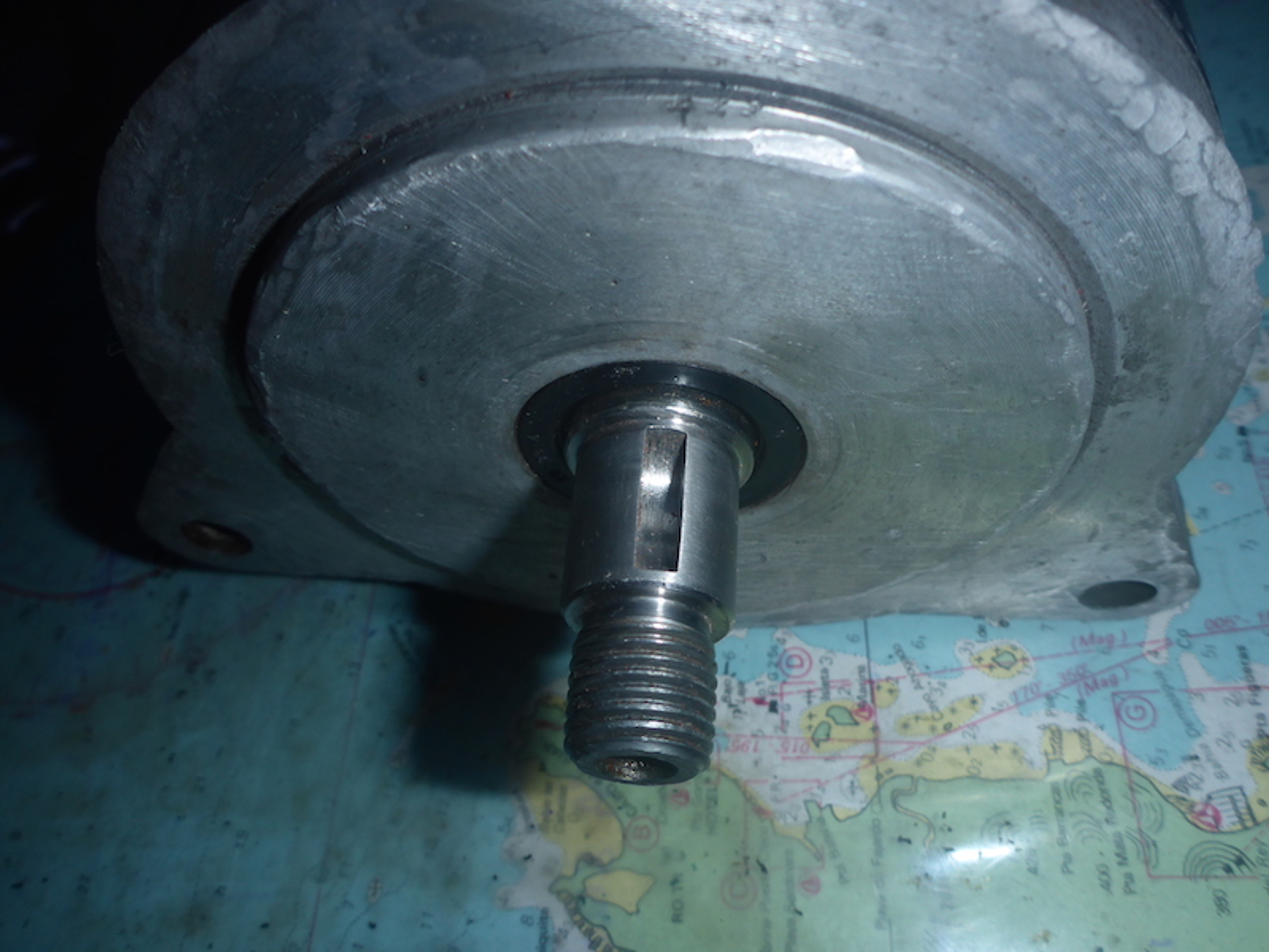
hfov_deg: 63.4
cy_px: 476
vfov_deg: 49.7
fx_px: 1026
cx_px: 634
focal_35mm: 28
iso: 100
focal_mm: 4.9
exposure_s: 1/60
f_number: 3.3
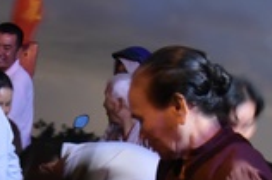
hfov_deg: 20.1
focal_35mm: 99
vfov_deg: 13.1
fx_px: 747
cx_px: 10
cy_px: 259
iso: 6400
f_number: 4
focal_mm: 24
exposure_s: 1/5
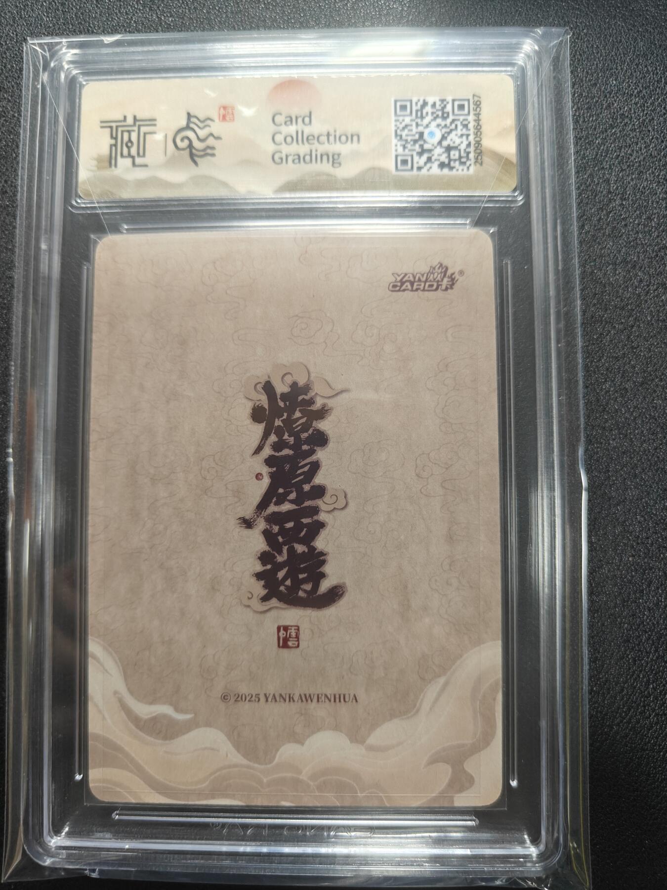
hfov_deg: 56.8
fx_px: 617
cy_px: 445
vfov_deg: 71.6
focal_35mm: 24
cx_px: 334
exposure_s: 1/50
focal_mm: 5.59
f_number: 1.8
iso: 200
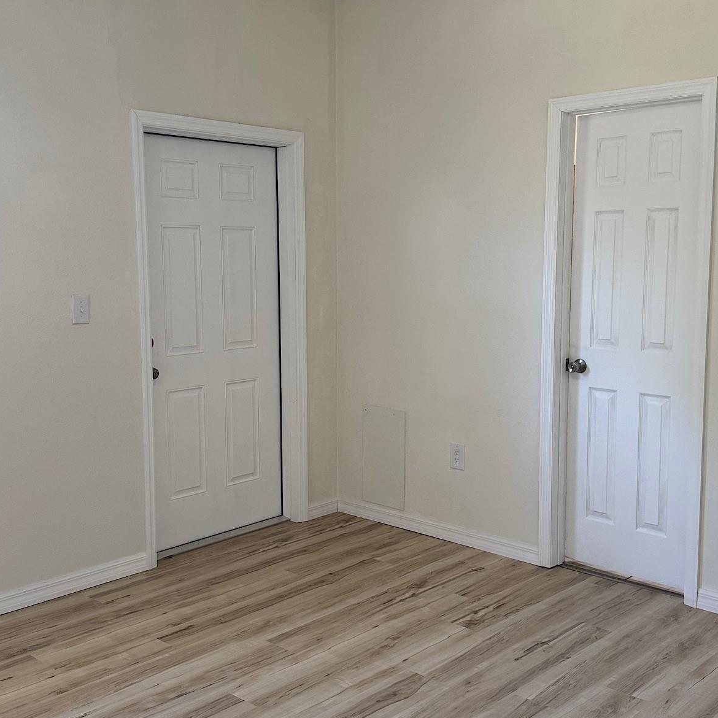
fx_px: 681
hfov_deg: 55.6
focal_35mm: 29
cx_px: 361
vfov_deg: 55.6
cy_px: 353
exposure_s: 1/121
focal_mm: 6.76
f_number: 1.78
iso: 160
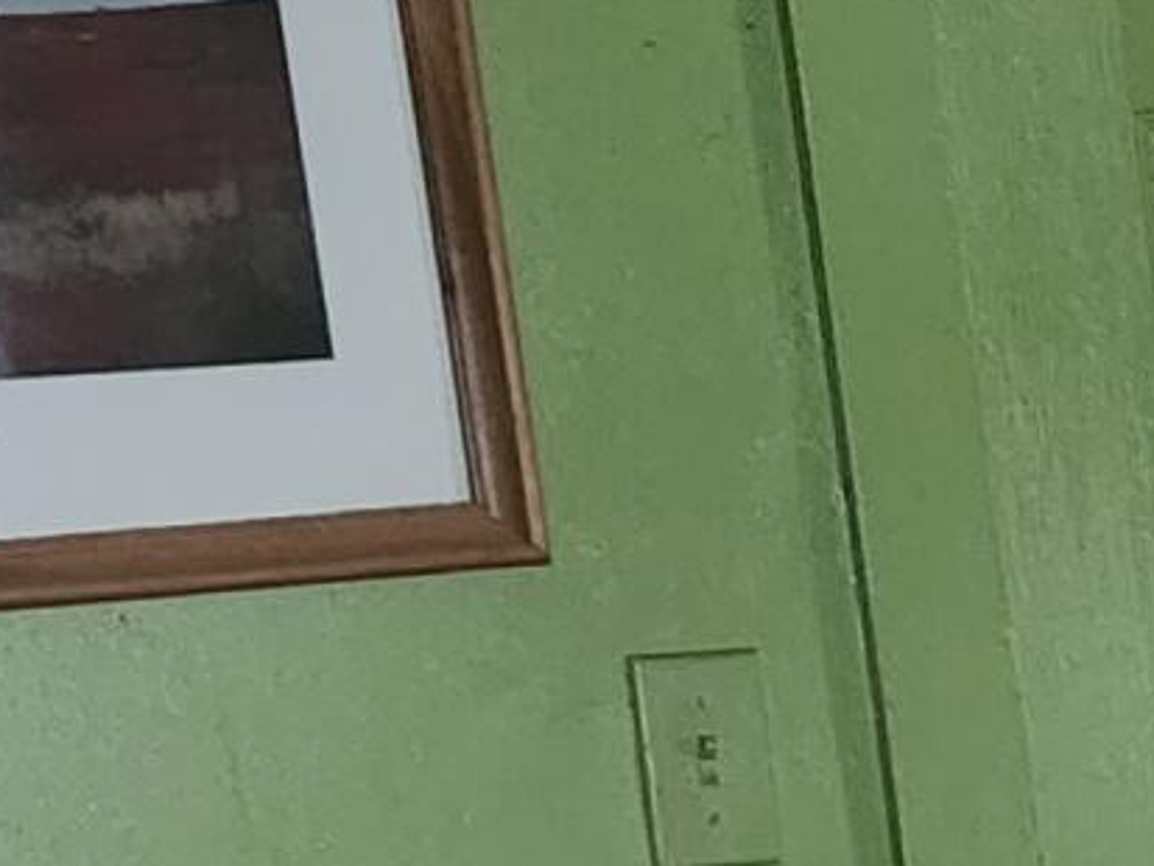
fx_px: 5569
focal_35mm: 167
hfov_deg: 10.8
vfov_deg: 8.6
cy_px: 1380
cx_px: 2277
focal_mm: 5.4
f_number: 1.8
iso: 1000
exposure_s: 1/24
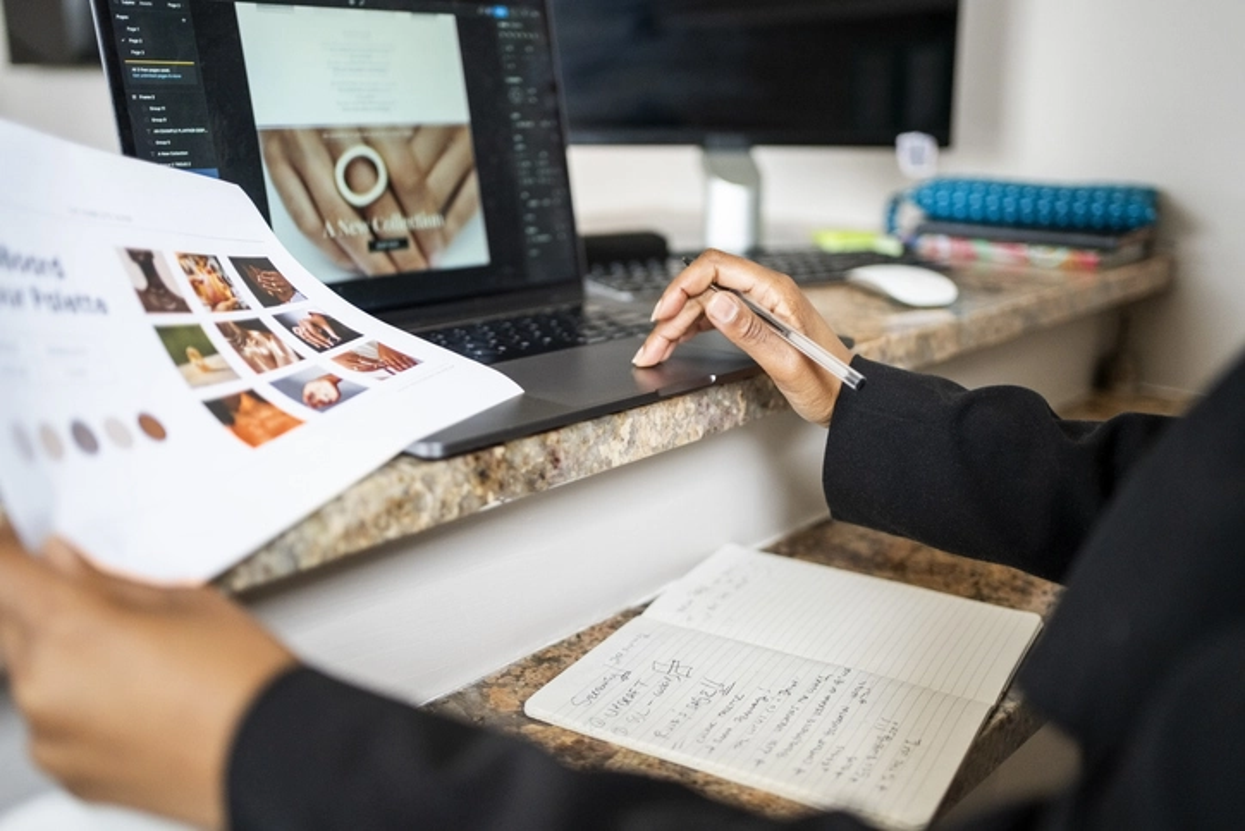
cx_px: 622
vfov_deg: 37.9
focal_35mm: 35
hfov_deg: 54.4
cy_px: 416
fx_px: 1211
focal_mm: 35
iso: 1000
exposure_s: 1/400
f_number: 1.8
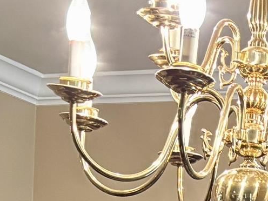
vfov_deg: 8.1
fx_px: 1246
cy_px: 560
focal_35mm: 161
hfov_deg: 12.1
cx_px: 276
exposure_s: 1/60
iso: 200
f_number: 1.6
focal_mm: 5.96
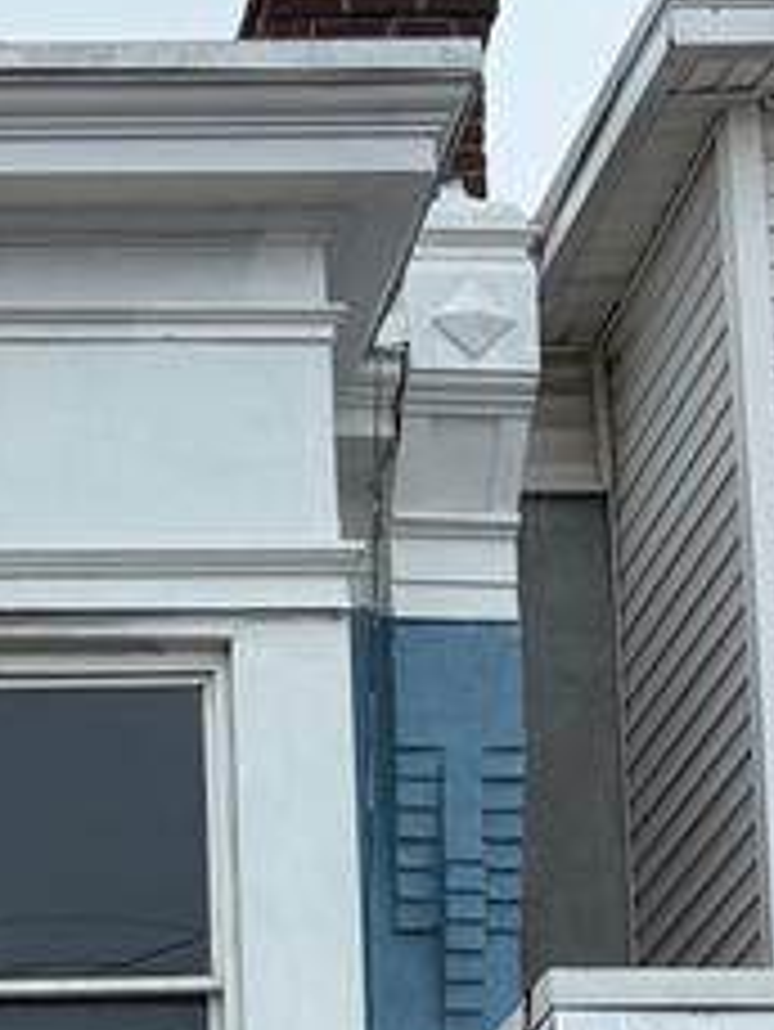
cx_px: -576
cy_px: 1790
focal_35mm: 113
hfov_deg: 12.1
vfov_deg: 15.3
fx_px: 3366
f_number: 1.78
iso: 80
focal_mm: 6.76
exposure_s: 1/2445
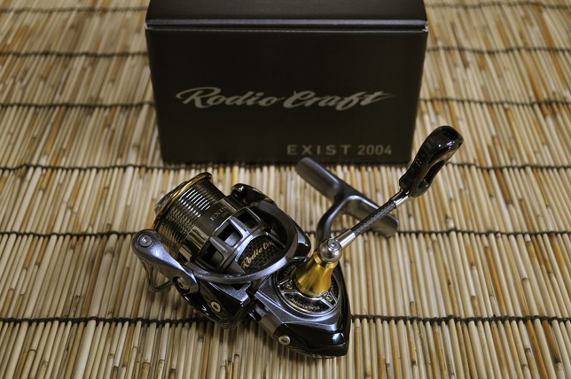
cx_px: 286
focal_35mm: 51
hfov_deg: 38.9
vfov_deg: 26.4
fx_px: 808
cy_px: 190
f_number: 5
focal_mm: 34
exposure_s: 1/40
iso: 800
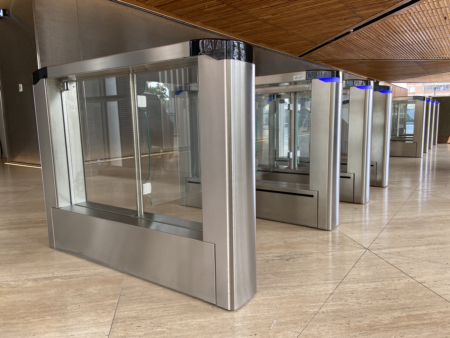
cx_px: 225
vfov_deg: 53.1
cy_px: 169
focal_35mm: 26
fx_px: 338
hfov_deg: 67.3
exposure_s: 1/121
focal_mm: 4.25
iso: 80
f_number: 1.8
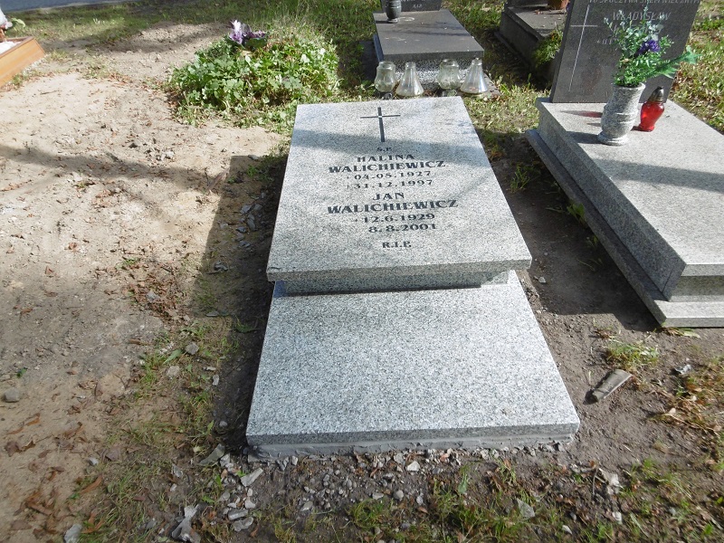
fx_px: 502
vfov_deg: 56.8
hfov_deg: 71.6
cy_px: 272
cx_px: 362
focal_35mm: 24
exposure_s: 1/320
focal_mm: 4.3
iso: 100
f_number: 3.1
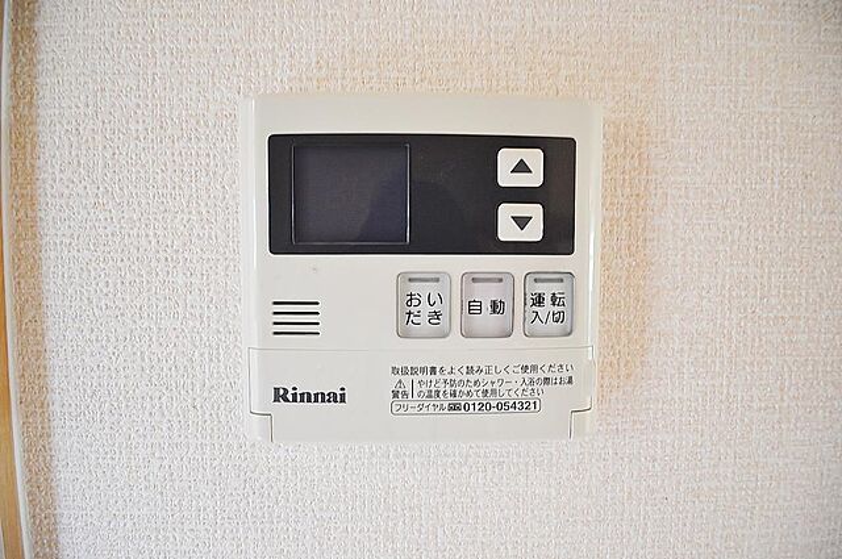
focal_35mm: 15
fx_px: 350
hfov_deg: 100.5
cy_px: 280
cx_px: 421
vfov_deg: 77.2
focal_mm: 10
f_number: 4
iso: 720
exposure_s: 1/60
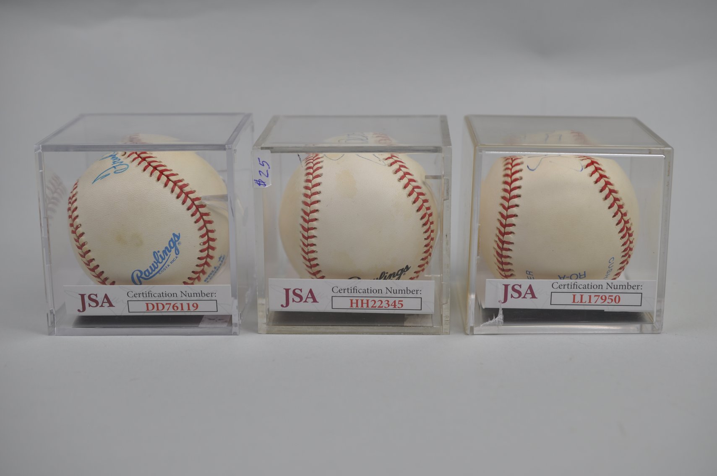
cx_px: 358
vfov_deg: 22.6
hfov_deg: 33.4
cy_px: 238
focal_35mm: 60
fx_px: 1194
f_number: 5
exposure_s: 1/100
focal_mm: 40
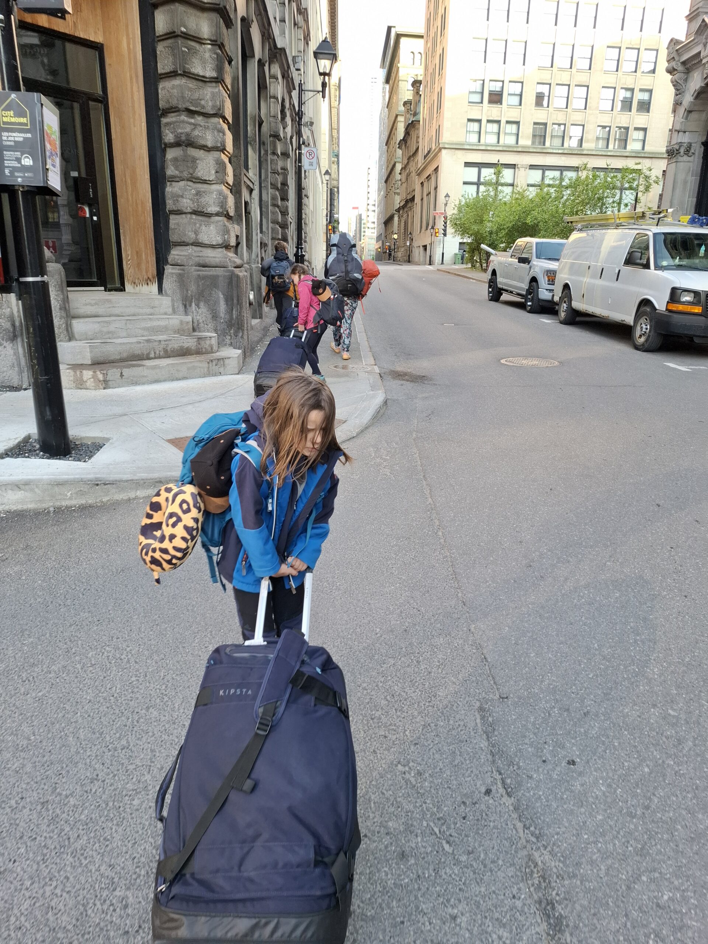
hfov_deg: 58.9
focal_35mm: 23
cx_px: 354
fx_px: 627
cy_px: 472
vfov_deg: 73.9
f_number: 1.8
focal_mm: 5.54
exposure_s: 1/109
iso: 50
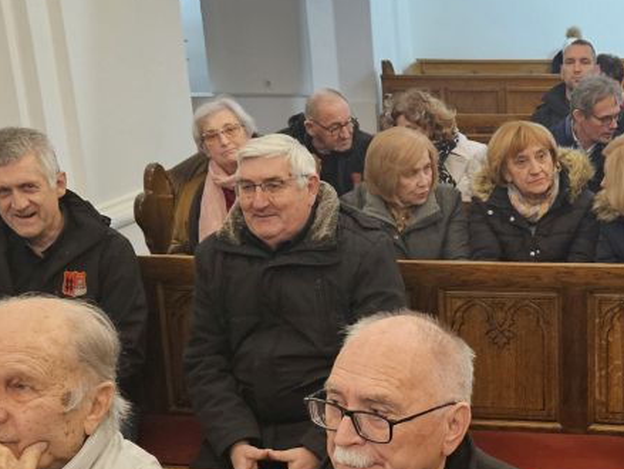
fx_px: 1209
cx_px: 519
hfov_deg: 28.2
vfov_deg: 21.7
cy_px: 377
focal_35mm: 67
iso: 640
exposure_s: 1/50
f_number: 1.8
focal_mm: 5.4
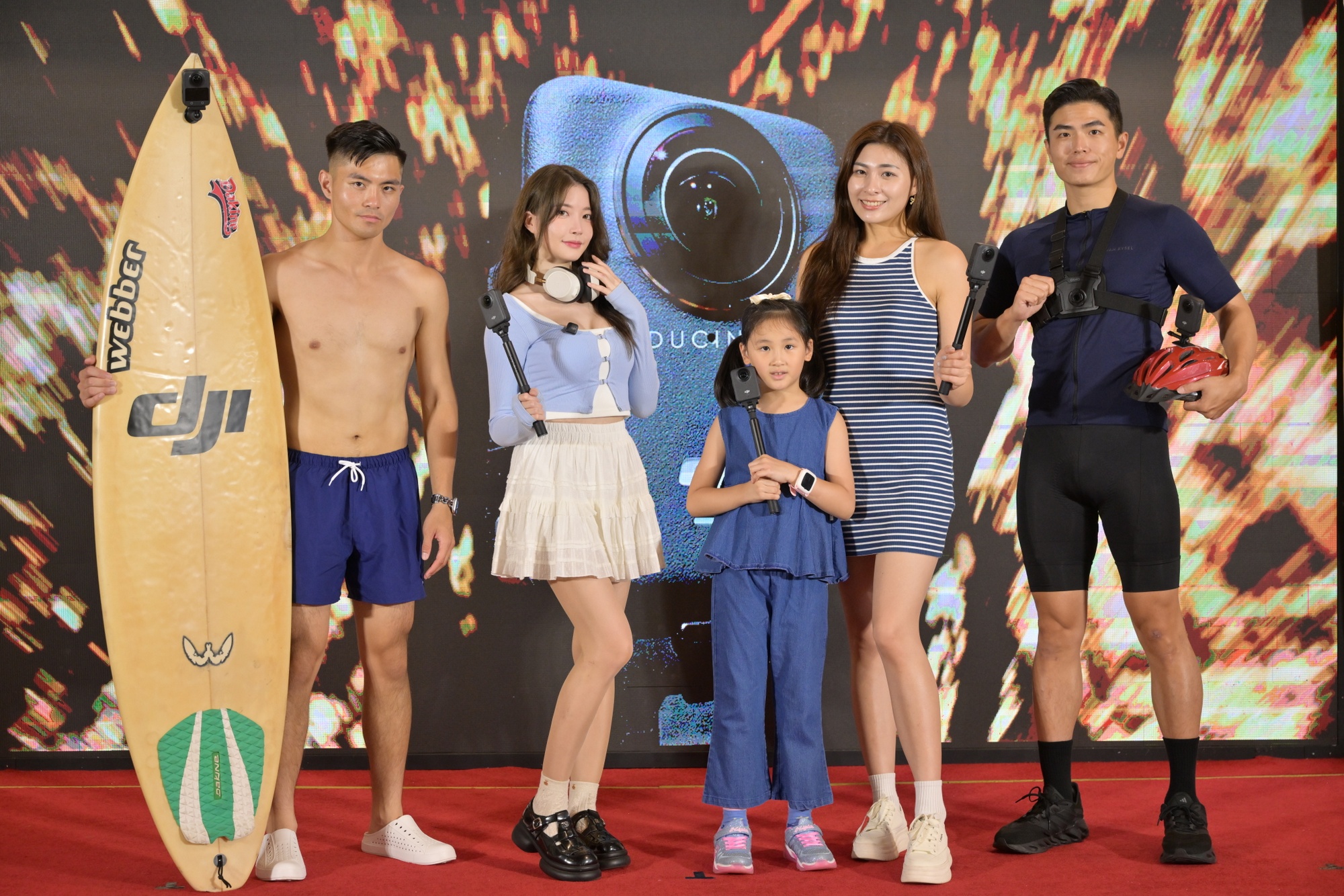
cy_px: 448
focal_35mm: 58
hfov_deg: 34.5
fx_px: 2165
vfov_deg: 23.4
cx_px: 672
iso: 800
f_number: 4
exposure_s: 1/320
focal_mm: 58
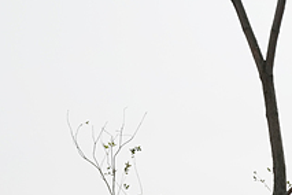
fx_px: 1281
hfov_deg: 12.8
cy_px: 441
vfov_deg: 8.1
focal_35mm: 158
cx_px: 303
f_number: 7.1
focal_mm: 28
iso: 100
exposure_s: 1/500
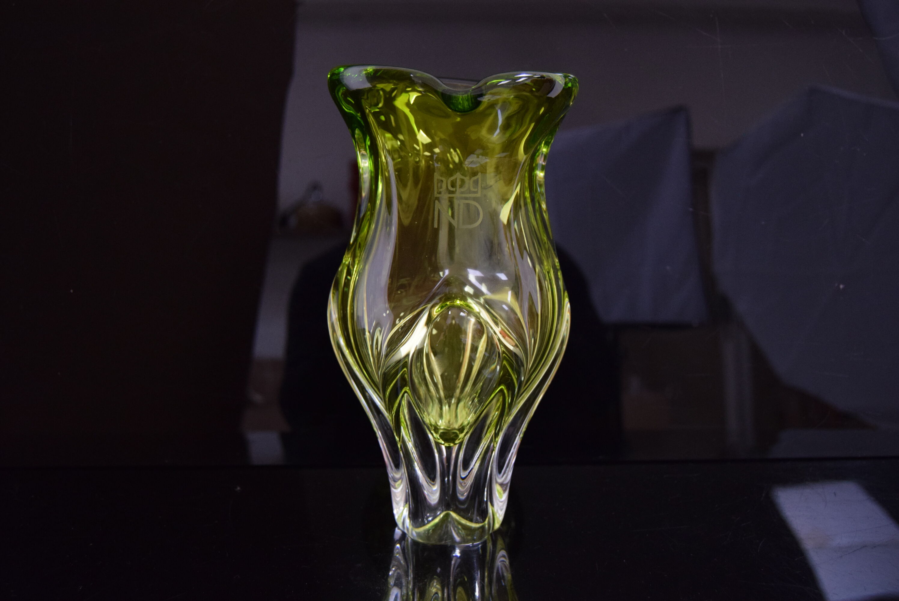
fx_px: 975
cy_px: 300
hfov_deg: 49.5
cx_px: 450
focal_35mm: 39
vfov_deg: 34.3
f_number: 4.2
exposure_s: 1/80
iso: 1600
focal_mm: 26
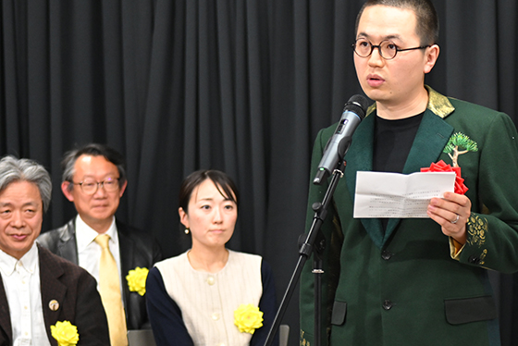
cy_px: 204
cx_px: 303
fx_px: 2159
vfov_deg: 9.2
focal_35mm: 150
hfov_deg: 13.7
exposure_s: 1/250
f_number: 2.8
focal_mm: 70
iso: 1600
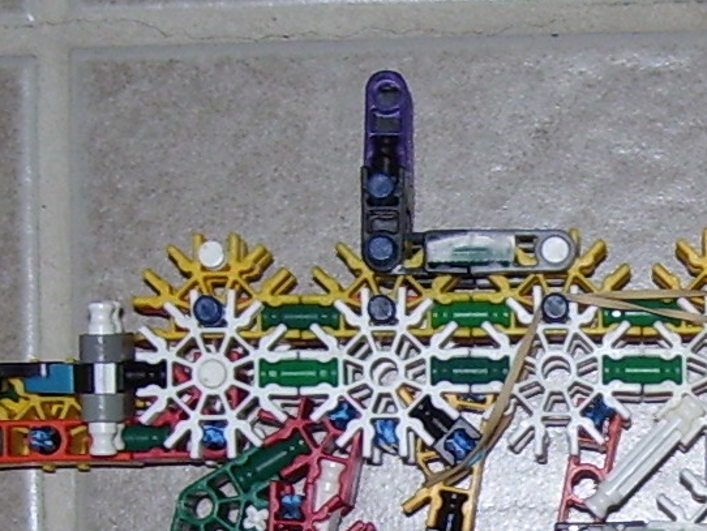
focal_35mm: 153
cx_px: 599
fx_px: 3126
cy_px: 600
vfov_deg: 9.6
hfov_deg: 12.8
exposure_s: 1/60
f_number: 2.7
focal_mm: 6
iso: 80
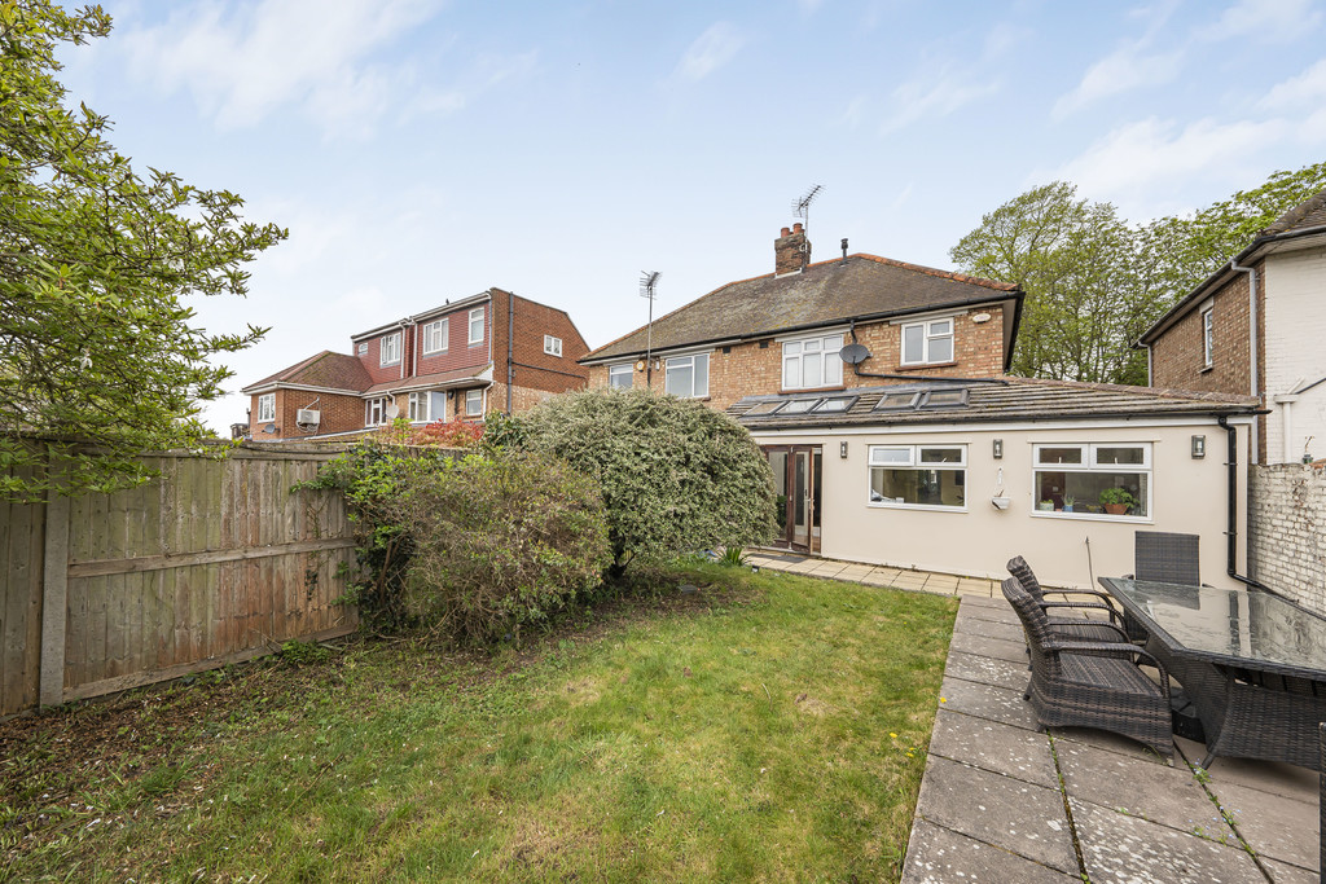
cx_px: 663
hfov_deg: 112.6
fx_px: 442
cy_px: 442
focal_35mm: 12
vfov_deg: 90.0
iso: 320
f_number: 9
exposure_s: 1/250
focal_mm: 12
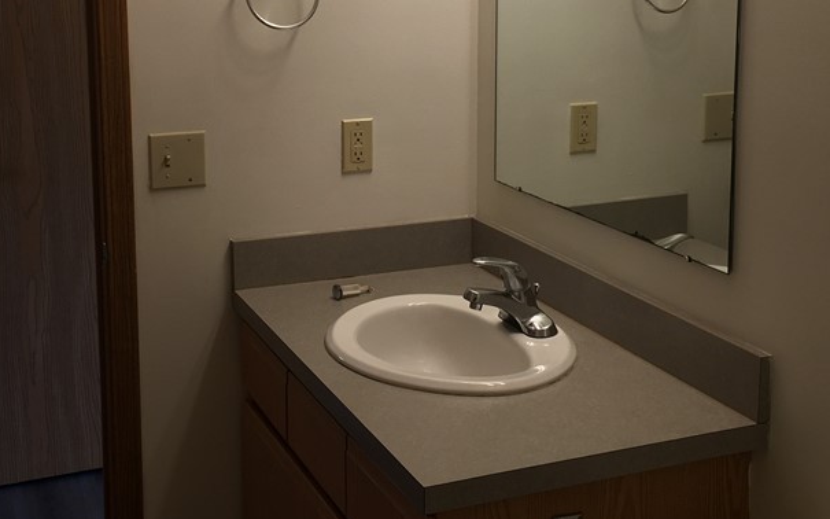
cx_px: 358
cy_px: 121
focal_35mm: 52
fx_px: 1176
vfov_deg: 24.5
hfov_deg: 38.8
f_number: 2.2
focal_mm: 4.15
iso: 25
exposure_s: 1/40
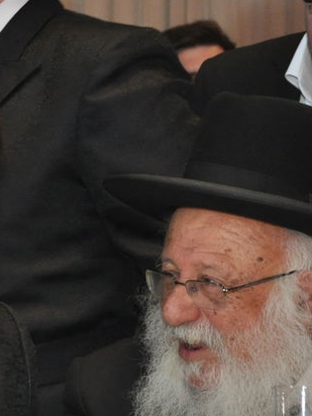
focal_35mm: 240
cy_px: 229
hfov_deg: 6.1
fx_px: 2884
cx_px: -112
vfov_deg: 8.2
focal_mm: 50
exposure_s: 1/80
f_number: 5.6
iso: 1000
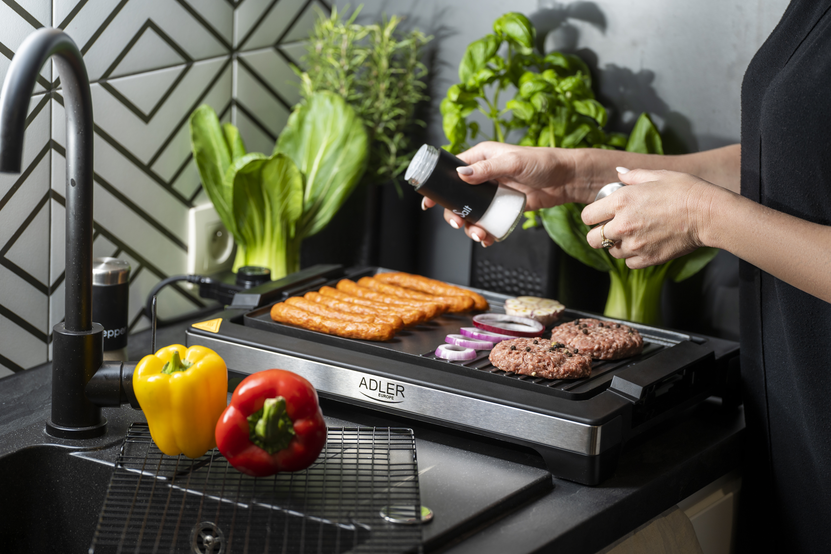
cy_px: 277
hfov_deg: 19.5
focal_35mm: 105
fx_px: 2424
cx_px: 416
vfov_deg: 13.0
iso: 200
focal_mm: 105
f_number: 3.2
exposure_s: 1/125
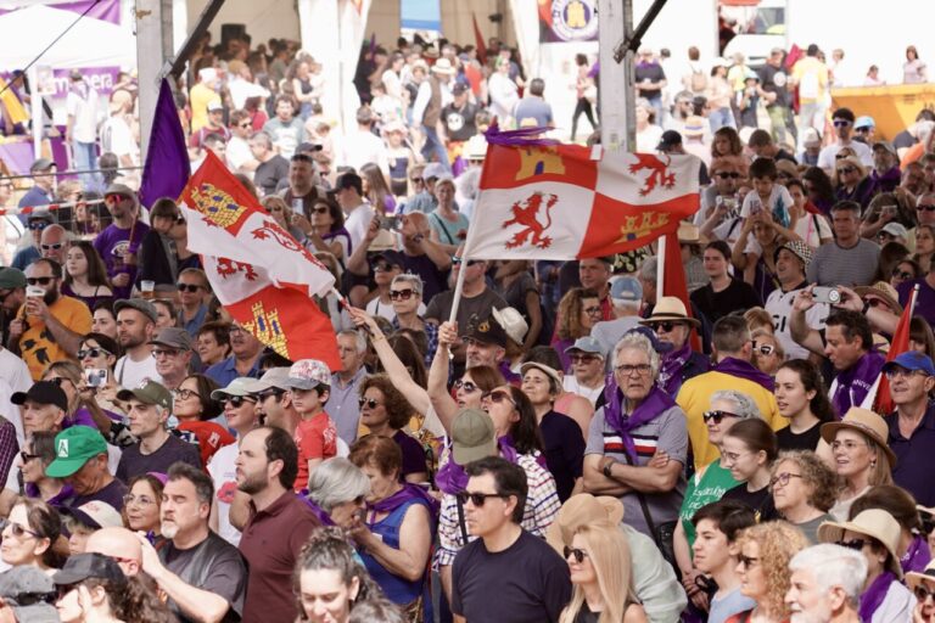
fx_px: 3896
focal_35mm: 150
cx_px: 468
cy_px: 312
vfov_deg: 9.1
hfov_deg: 13.7
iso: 125
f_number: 4
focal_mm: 100
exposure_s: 1/320
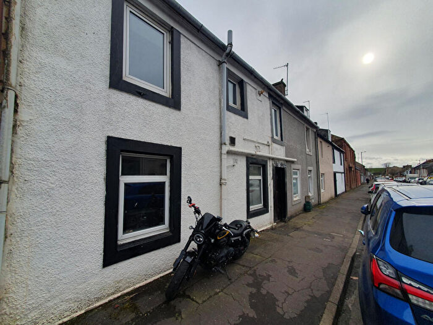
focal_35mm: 13
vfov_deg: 89.9
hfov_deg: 106.2
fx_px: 163
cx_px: 216
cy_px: 162
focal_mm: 1.8
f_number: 2.2
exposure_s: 1/864
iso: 50
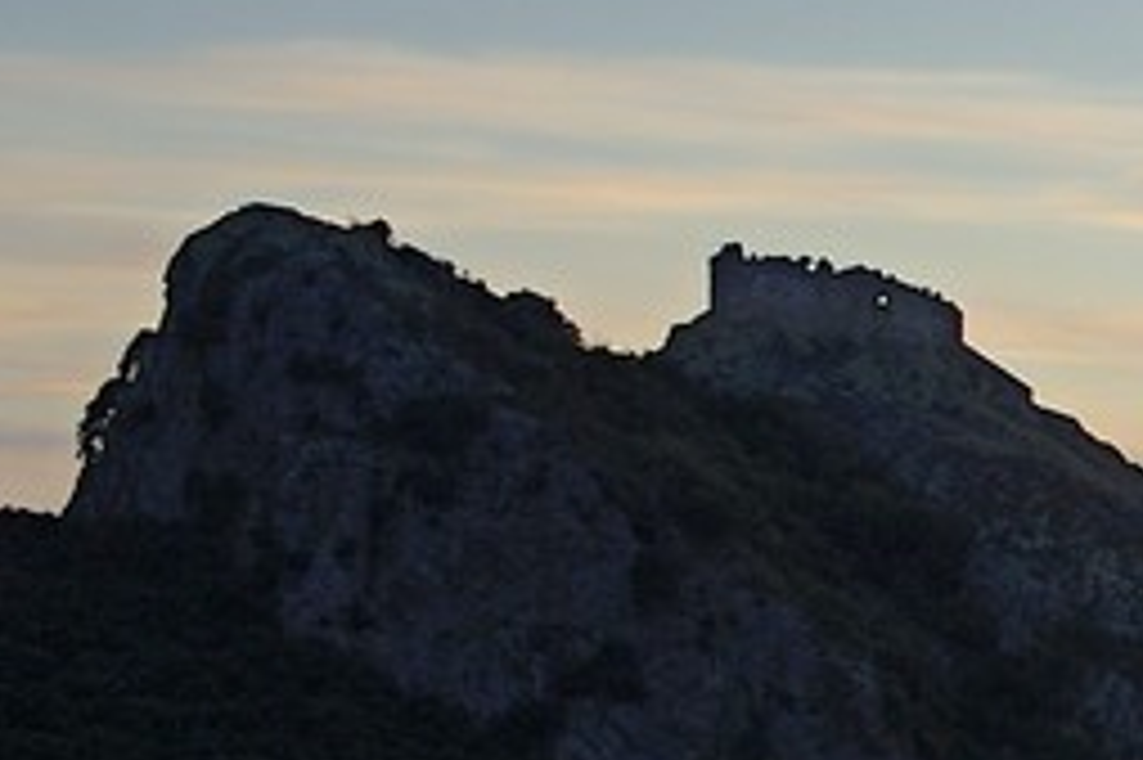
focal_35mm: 195
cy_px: 818
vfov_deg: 7.0
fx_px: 6187
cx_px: 3452
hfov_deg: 8.7
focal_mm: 31
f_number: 5
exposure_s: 1/160
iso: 200
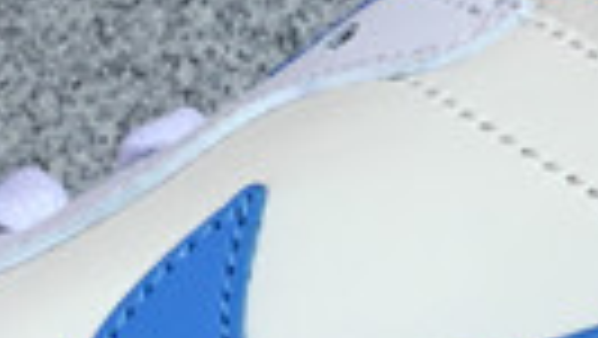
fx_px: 3633
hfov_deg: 9.4
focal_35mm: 229
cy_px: 196
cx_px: 171
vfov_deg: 5.3
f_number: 2.4
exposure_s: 1/595
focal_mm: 3.3
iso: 25
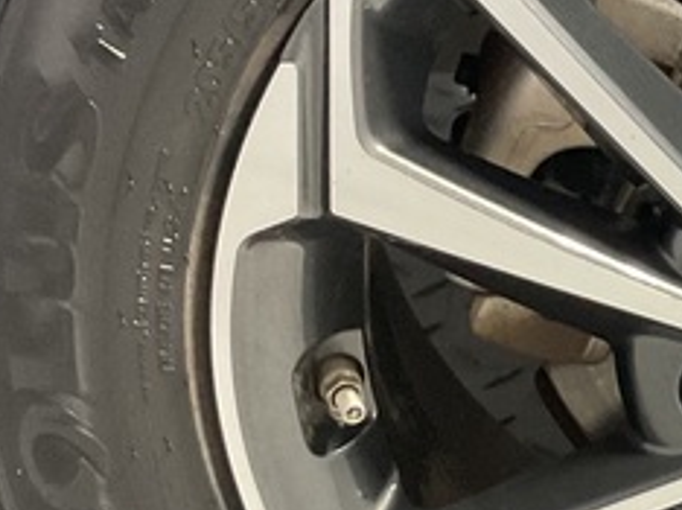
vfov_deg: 12.4
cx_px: 936
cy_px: 274
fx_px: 2342
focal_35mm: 119
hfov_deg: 15.6
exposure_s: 1/60
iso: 250
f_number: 1.8
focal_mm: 3
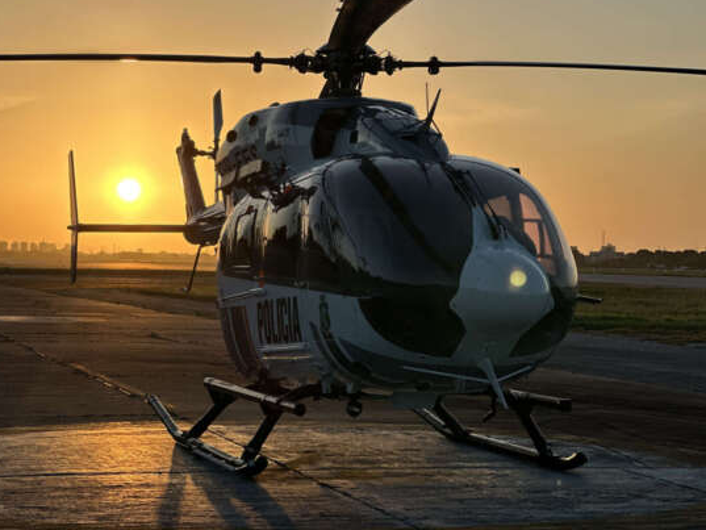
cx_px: 314
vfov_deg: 17.2
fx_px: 1754
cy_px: 258
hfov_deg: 22.7
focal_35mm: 86
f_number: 2.8
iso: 32
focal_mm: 9
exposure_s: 1/919
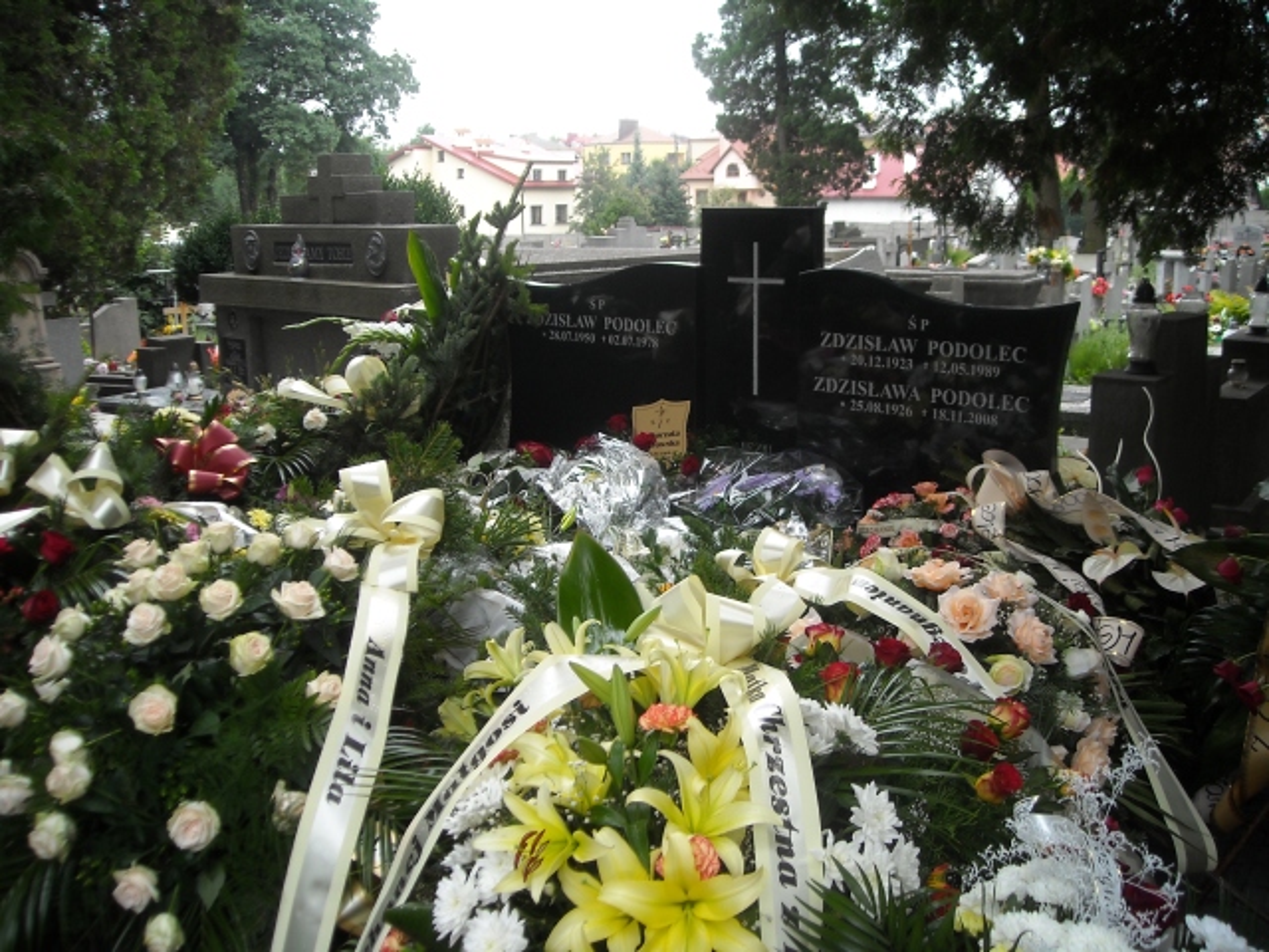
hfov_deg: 52.6
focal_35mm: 35
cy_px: 476
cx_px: 634
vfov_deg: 40.7
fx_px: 1283
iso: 64
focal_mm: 5.7
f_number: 2.8
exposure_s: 1/209
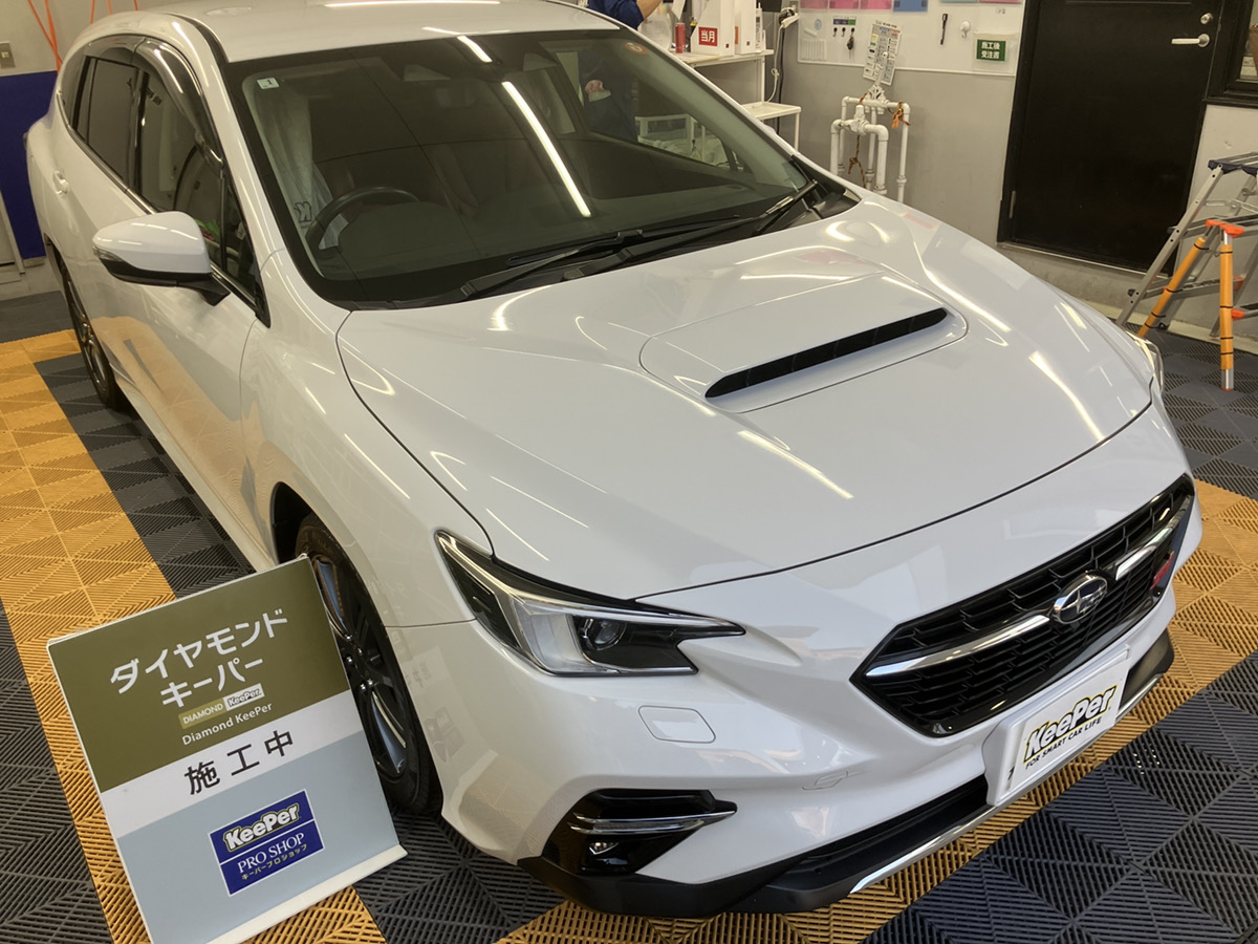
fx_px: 1018
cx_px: 629
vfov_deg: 49.7
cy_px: 472
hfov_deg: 63.4
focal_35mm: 28
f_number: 1.8
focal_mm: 3.99
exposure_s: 1/120
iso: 32
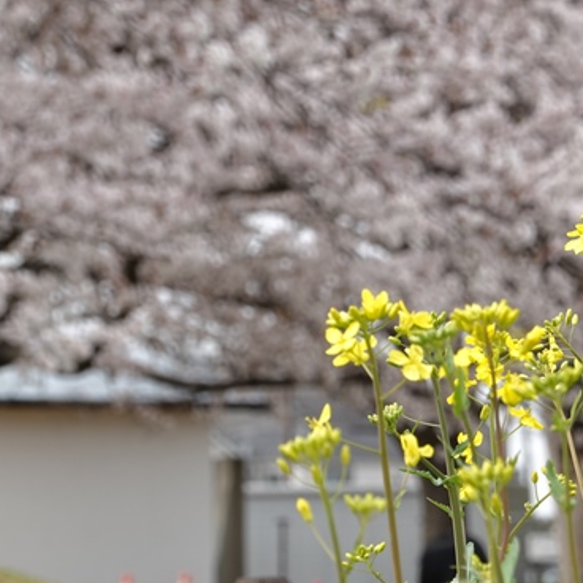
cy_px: 327
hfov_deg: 5.9
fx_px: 5640
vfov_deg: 5.9
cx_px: 482
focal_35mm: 296
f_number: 8
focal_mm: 72
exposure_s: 1/80
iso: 100
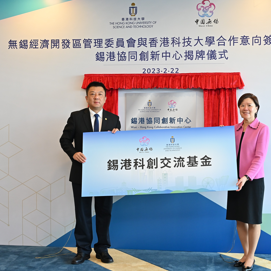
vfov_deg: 35.4
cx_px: 170
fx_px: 425
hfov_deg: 35.2
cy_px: 136
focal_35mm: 48
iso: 1250
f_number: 5.6
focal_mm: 37
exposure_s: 1/125
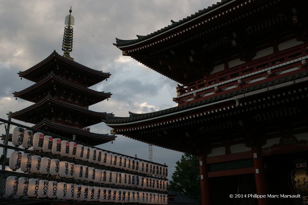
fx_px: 300
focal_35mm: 35
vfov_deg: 37.9
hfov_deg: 54.4
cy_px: 102
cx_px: 154
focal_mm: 35
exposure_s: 1/250
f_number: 11
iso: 400
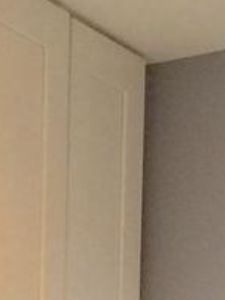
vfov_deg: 7.8
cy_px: 868
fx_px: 1954
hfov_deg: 6.5
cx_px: -129
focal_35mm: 225
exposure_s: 1/30
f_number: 2.2
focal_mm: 4.15
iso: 40
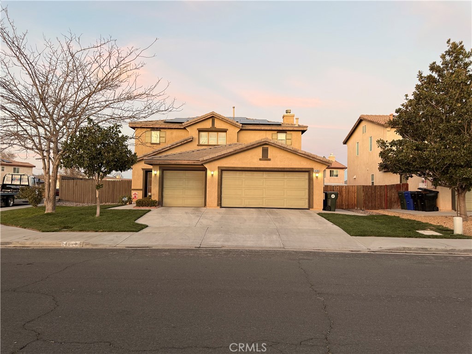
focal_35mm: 24
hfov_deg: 71.6
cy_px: 177
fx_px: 327
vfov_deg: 56.8
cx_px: 236
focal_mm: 6.76
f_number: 1.78
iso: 160
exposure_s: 1/60
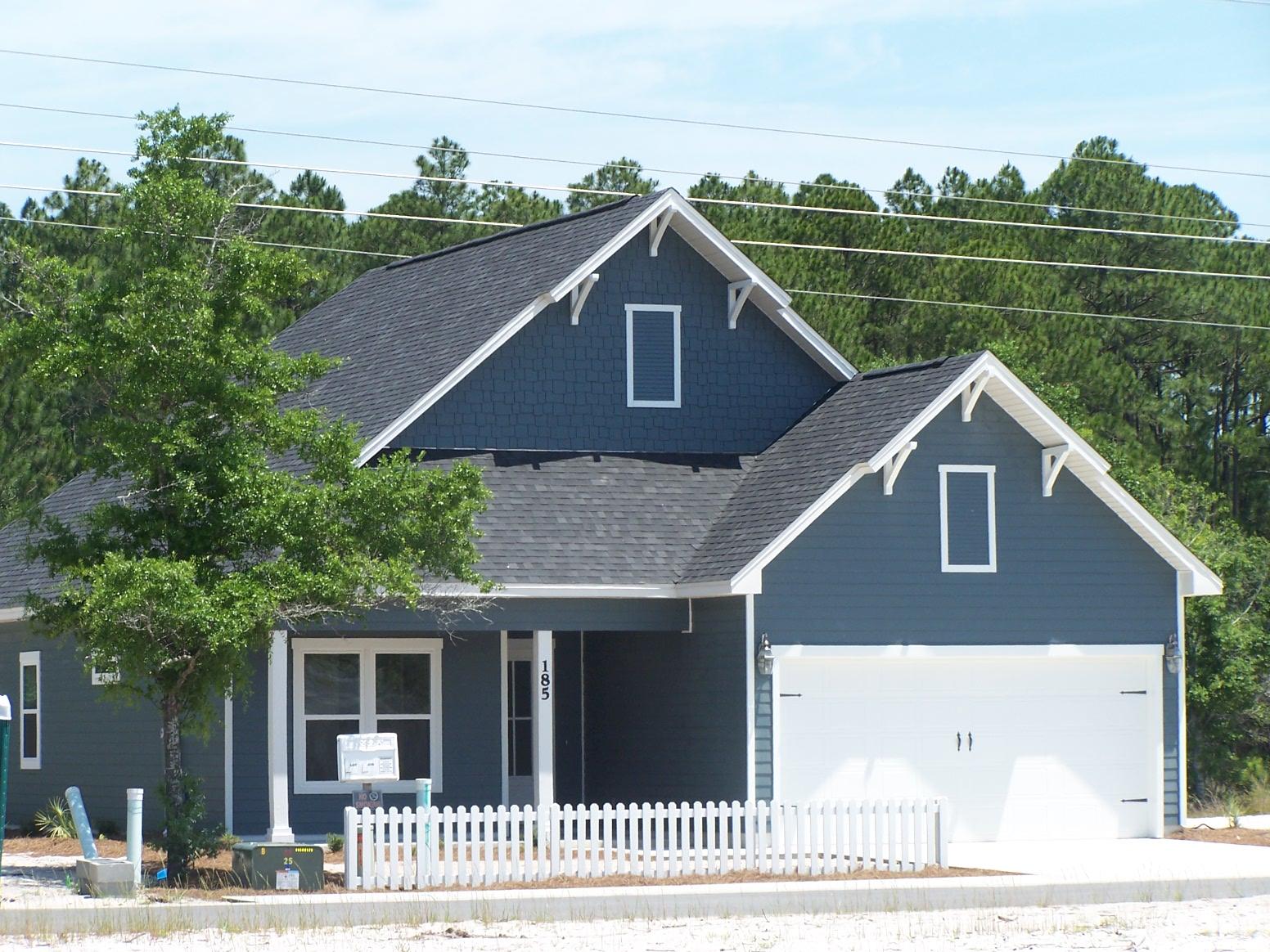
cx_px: 635
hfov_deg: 15.4
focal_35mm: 128
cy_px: 476
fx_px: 4696
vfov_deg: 11.6
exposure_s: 1/500
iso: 80
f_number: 3.2
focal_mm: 21.2
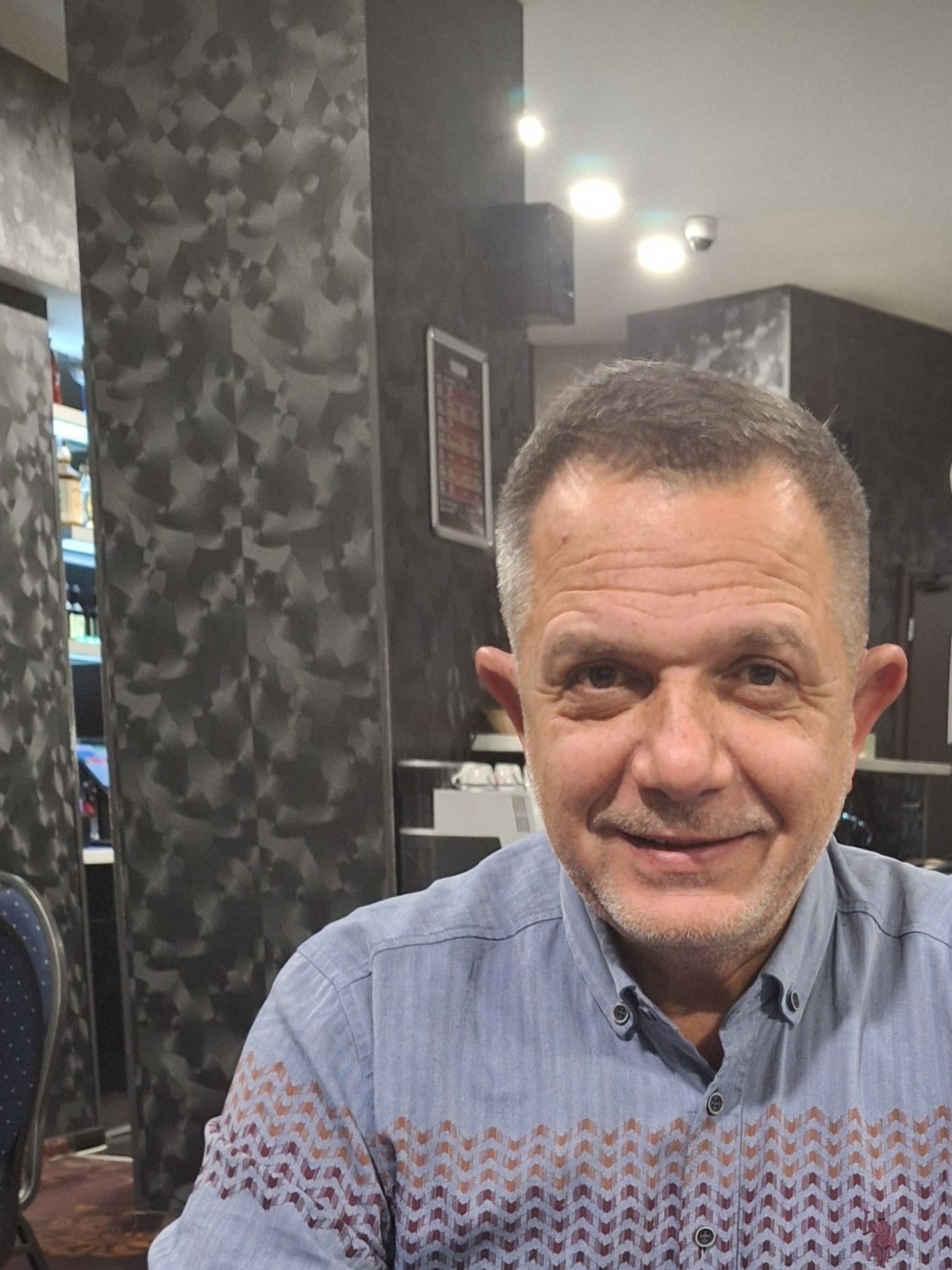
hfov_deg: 27.9
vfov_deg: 34.7
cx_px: 777
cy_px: 1209
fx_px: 1870
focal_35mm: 51
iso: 400
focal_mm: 5.54
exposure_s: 1/25
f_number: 1.8
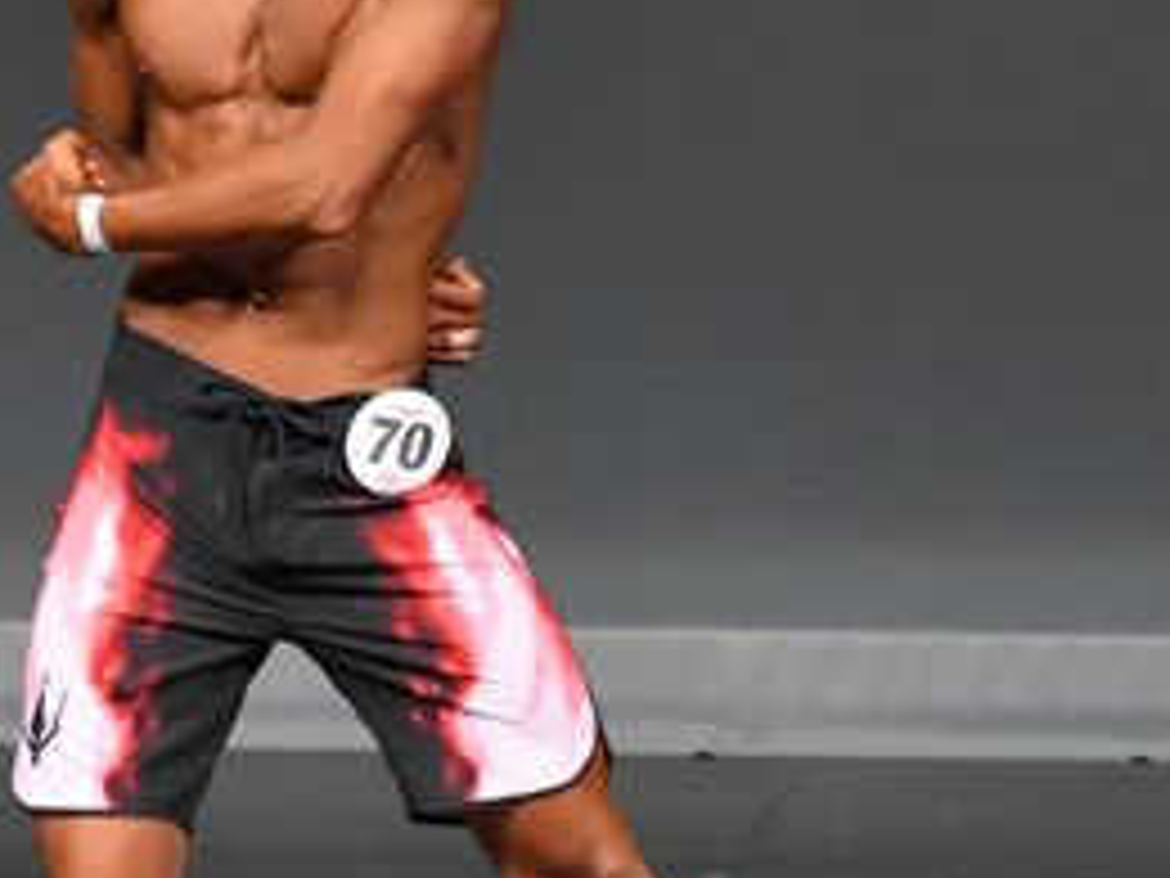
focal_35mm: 903
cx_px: 587
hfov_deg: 2.2
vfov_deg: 1.6
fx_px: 30521
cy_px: 369
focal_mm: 210
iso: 4000
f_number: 5.6
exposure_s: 1/400
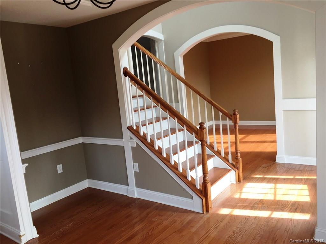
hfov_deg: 61.7
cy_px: 122
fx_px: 273
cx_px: 163
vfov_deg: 48.2
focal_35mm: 29
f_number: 2.2
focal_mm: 4.15
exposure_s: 1/50
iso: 40
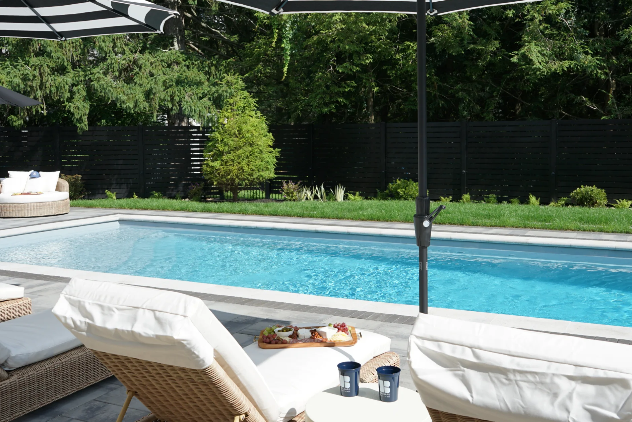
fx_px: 667
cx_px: 339
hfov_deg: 50.6
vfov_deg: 35.0
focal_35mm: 38
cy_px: 192
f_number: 7.1
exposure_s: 1/250
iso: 100
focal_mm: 28
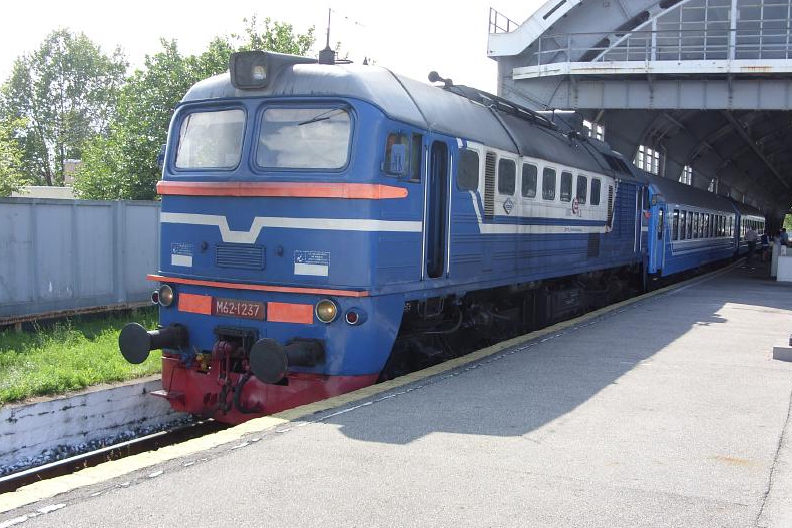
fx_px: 880
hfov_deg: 48.5
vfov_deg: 33.4
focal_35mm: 40
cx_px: 395
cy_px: 270
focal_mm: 6.3
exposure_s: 1/402
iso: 50
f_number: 2.8
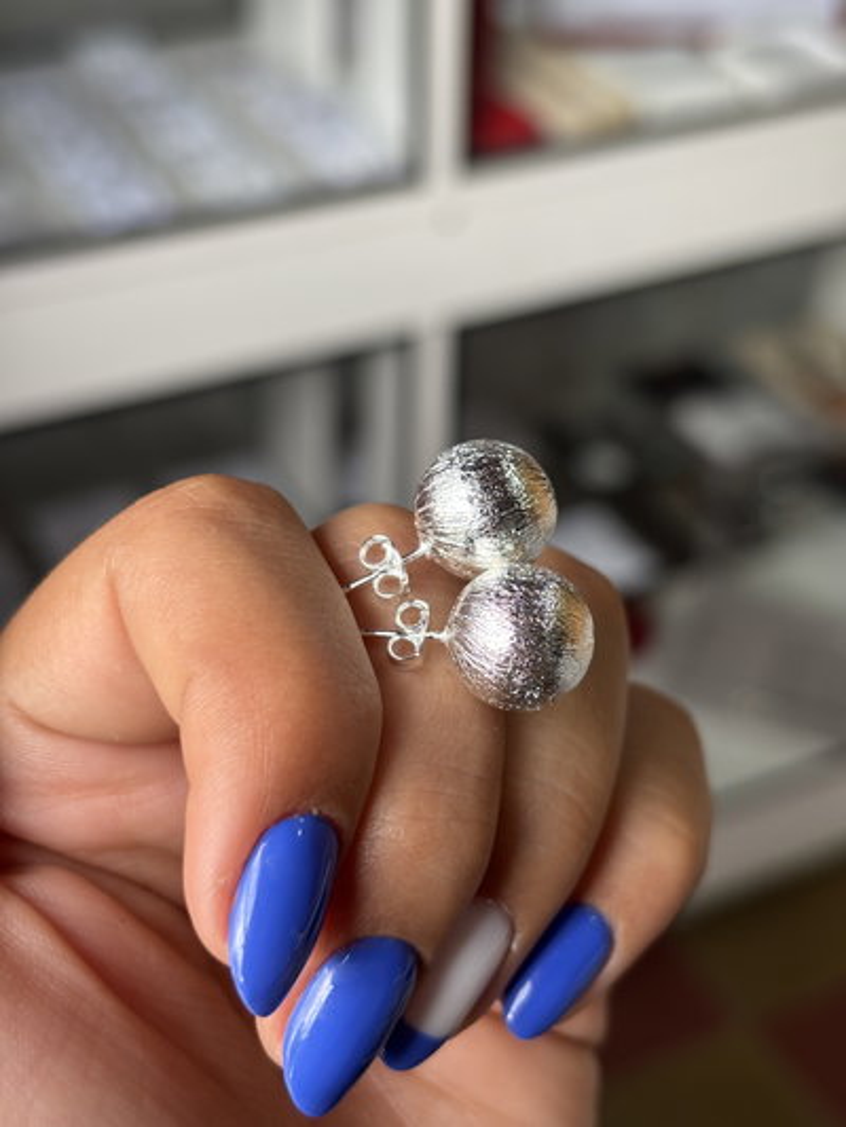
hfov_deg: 28.0
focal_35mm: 52
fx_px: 1694
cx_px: 423
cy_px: 564
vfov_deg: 36.8
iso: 50
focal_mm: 5.96
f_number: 1.6
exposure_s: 1/111
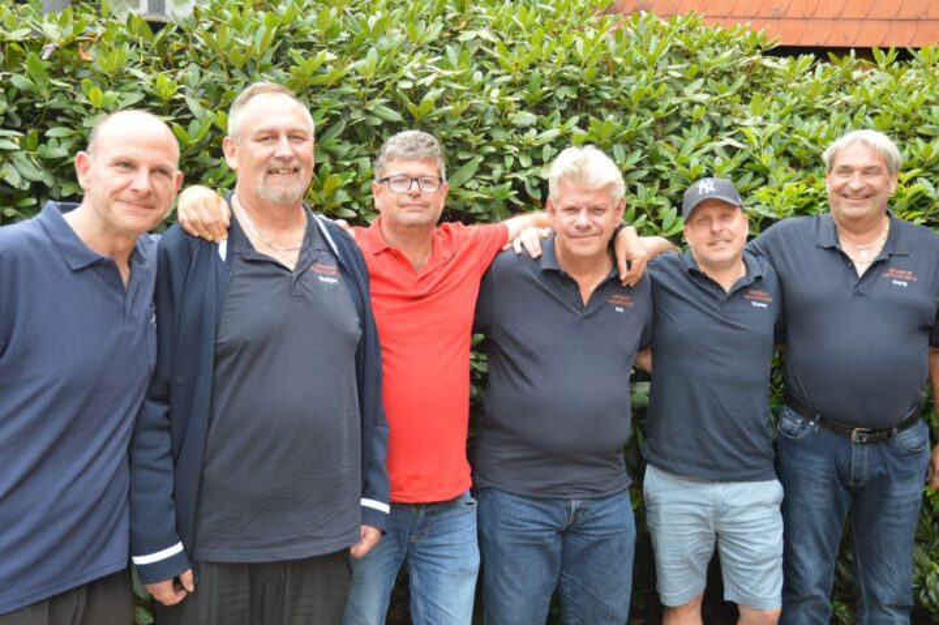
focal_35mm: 40
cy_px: 312
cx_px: 470
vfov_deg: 33.0
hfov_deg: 48.0
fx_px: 1056
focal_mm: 27
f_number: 3.8
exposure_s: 1/60
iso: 560
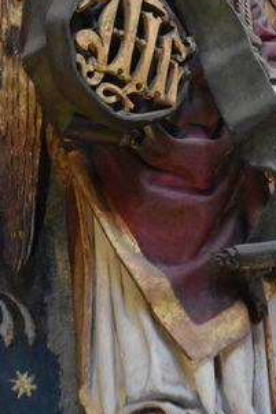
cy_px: 142
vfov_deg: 6.2
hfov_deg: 4.2
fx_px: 3804
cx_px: 187
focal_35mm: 331
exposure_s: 1/125
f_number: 4.5
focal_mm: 95
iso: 6400
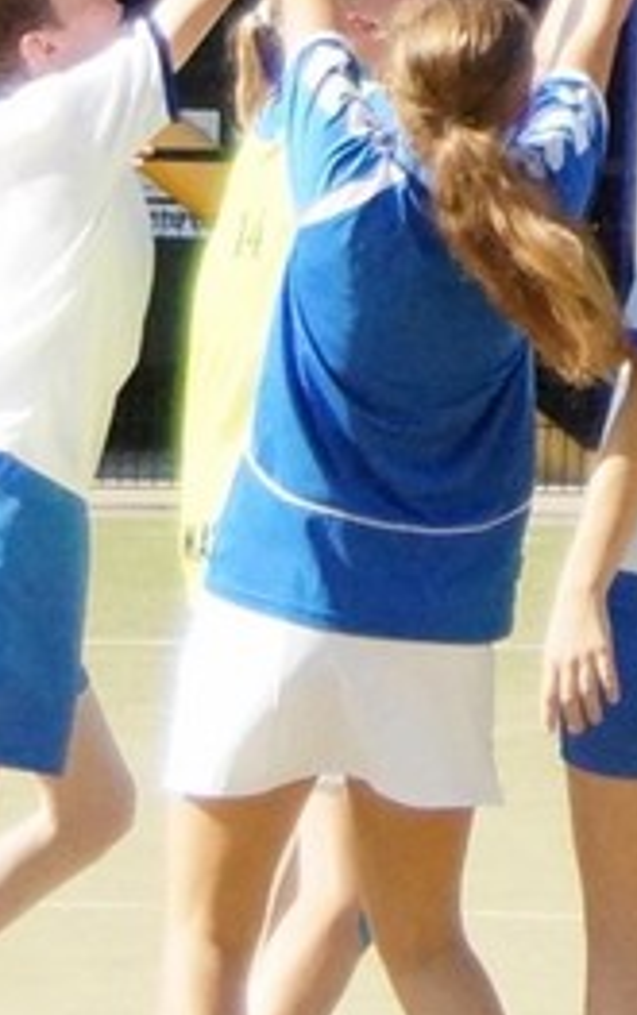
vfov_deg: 10.0
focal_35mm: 208
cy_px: -77
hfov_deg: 6.3
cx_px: 871
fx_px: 5761
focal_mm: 35
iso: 1600
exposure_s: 1/5000
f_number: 4.5
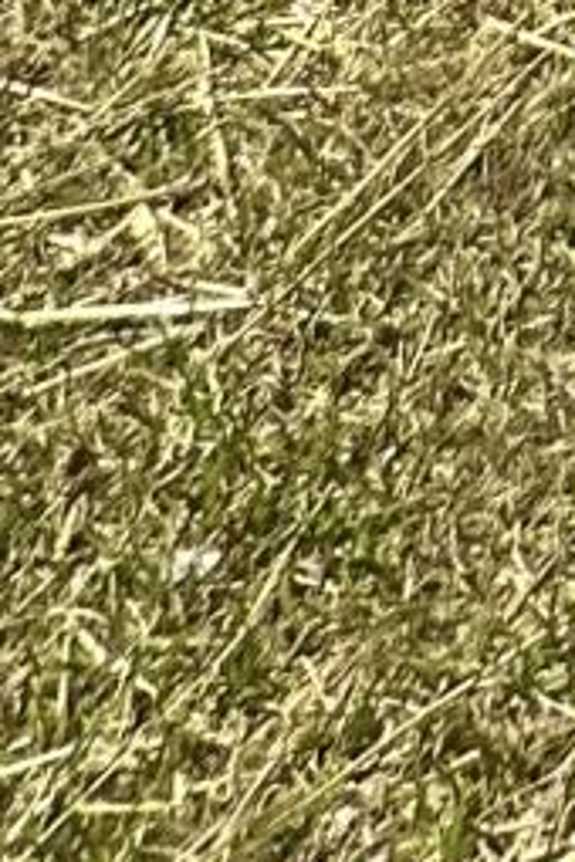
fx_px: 2731
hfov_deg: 7.8
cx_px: 2292
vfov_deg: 8.7
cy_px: -2419
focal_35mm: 114
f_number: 2.2
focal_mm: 2.22
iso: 50
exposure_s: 1/1490
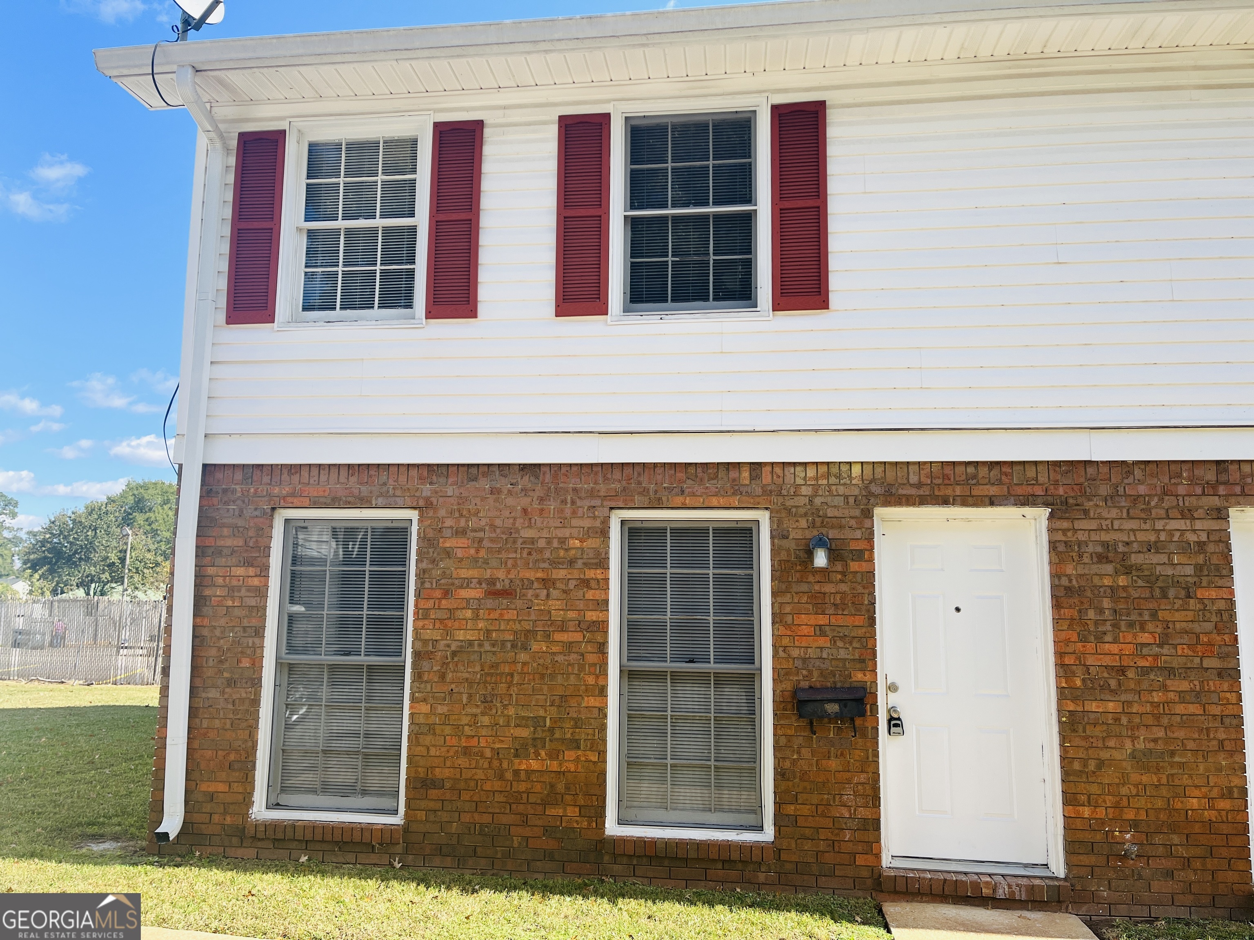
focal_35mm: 26
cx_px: 627
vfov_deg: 53.1
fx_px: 942
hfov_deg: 67.3
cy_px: 470
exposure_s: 1/1721
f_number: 1.6
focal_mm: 5.1
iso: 50
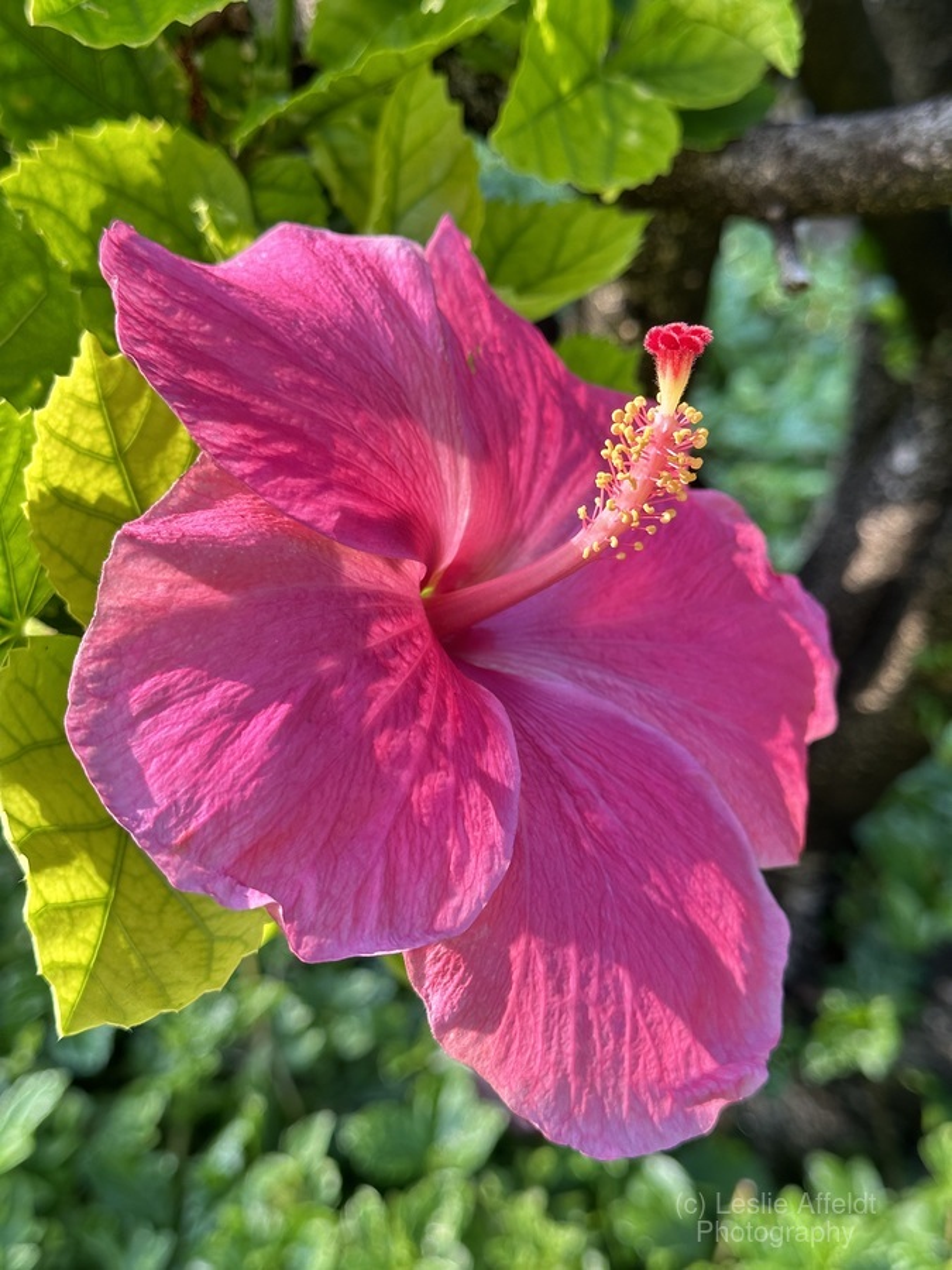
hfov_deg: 30.3
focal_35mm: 48
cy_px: 635
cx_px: 476
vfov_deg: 39.7
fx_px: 1760
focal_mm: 6.86
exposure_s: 1/143
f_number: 1.78
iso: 50
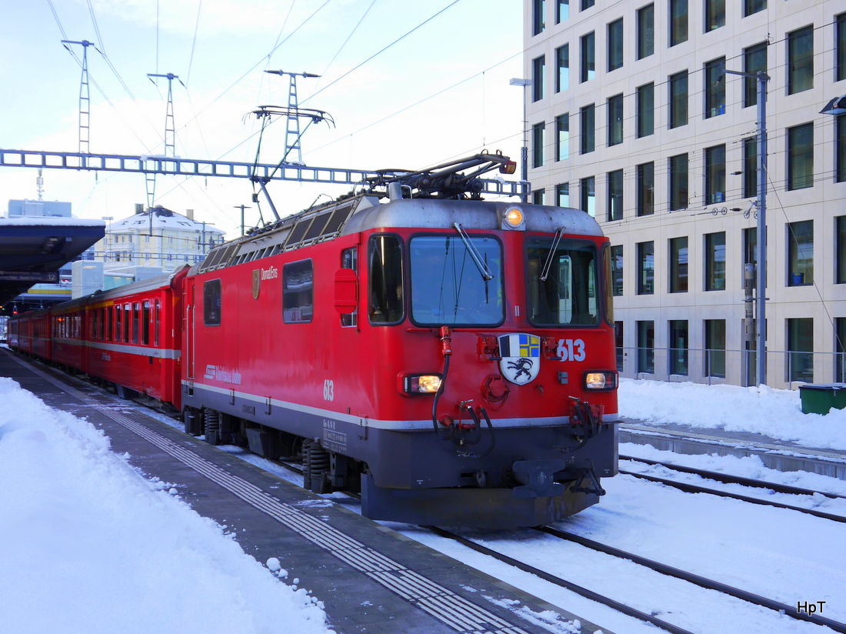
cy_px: 317
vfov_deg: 37.7
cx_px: 423
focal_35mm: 38
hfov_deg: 49.0
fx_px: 928
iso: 160
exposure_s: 1/160
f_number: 5
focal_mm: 19
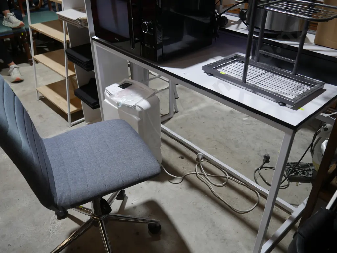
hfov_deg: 59.9
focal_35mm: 30
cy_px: 126
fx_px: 292
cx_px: 168
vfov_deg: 46.8
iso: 200
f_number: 3.6
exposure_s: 1/80
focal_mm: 15
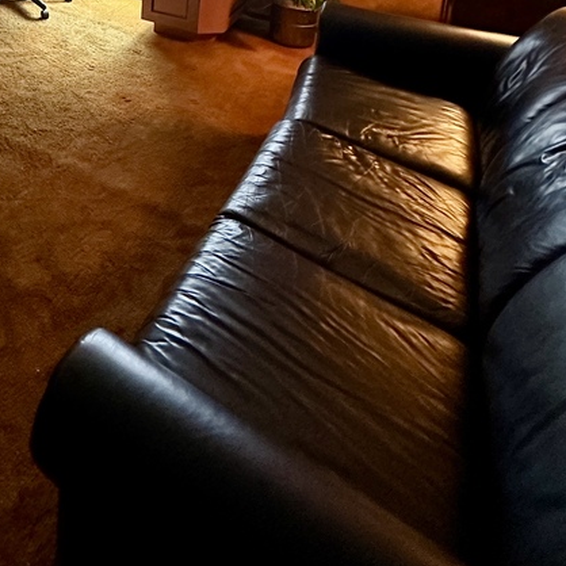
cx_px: 32
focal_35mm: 32
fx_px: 592
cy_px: -103
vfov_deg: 38.6
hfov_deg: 45.2
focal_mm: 2.22
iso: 500
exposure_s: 1/60
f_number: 2.2
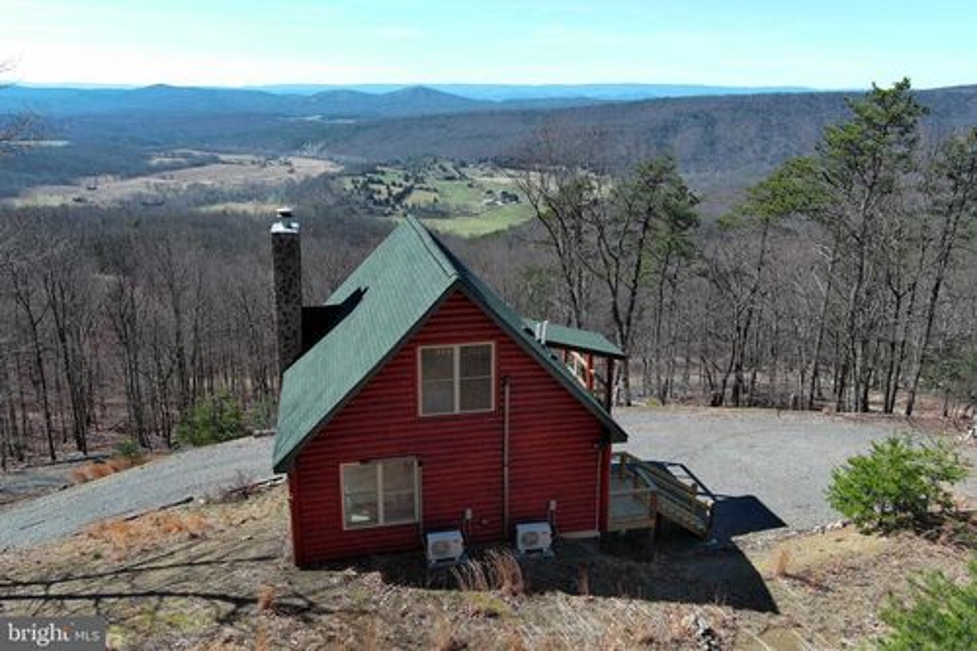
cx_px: 488
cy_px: 326
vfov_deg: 44.9
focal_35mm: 29
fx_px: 787
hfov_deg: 63.7
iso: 100
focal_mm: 10.57
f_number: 2.8
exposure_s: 1/761
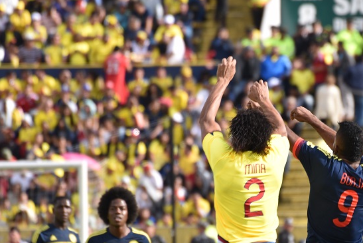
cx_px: 283
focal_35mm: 732
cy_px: 185
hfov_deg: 2.8
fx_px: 7382
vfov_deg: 1.9
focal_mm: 300
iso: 200
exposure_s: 1/640
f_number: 6.3
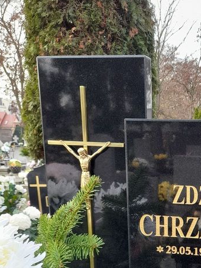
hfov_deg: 25.7
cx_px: 201
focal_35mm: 54
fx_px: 418
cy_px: 251
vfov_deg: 33.3
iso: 20
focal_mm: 4.6
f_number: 2
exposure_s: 1/50
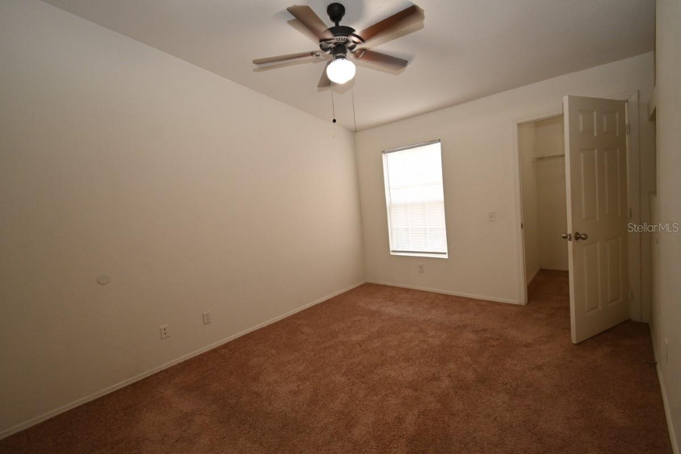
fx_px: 284
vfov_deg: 77.3
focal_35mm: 15
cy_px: 227
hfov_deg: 100.4
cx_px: 340
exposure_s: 1/60
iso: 900
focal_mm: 10
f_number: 4.5
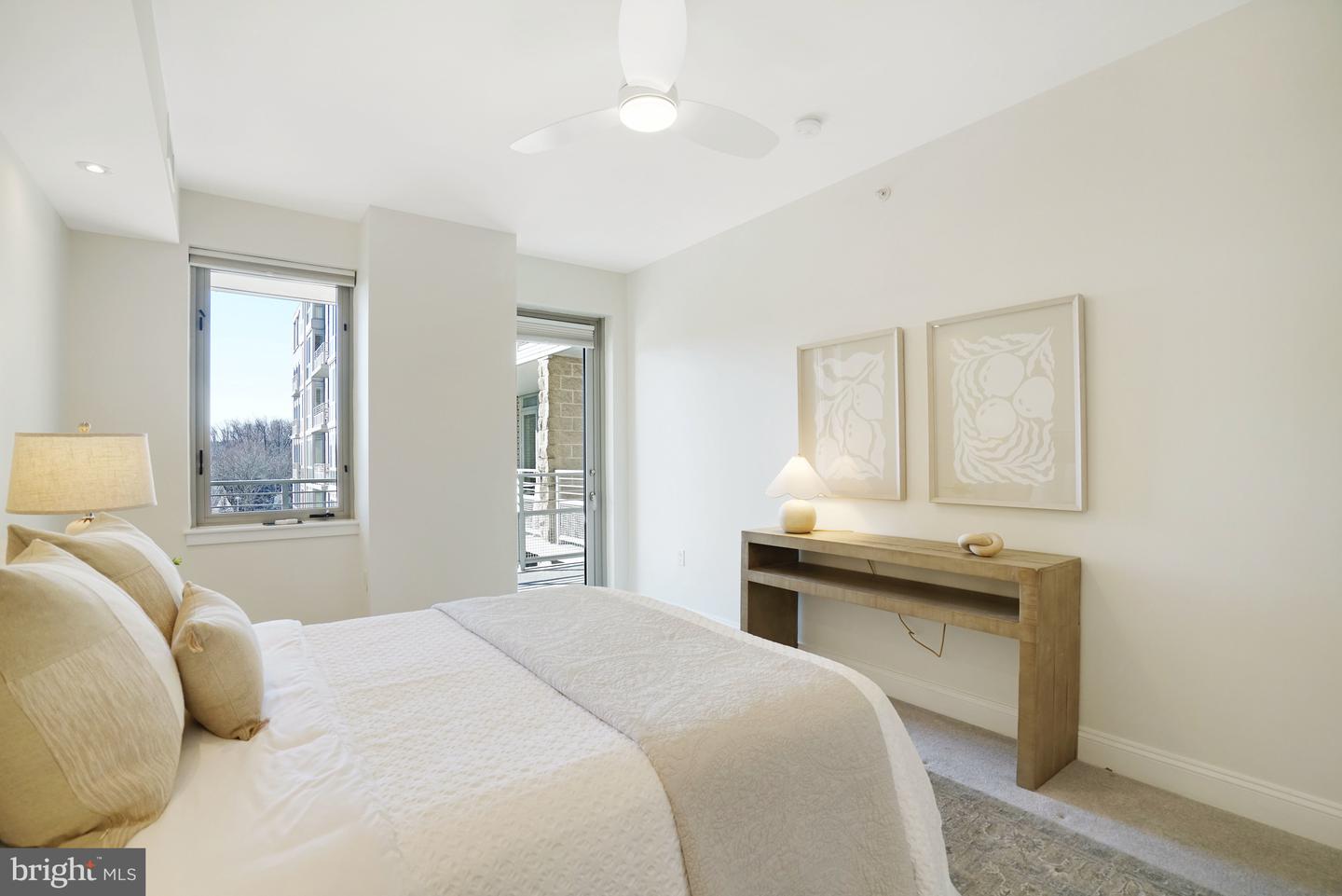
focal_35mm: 16
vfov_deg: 73.8
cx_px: 671
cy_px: 448
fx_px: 597
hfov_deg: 96.7
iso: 1250
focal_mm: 16
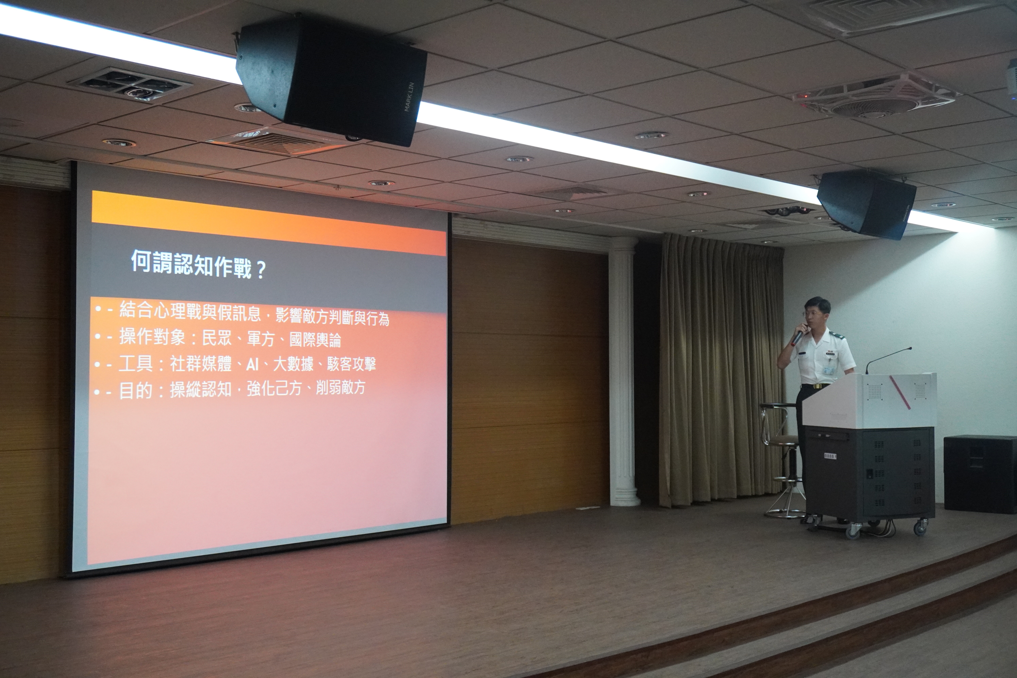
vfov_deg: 33.0
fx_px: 1144
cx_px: 508
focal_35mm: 40
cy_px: 339
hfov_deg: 47.9
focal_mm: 27
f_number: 4.5
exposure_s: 1/160
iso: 4000
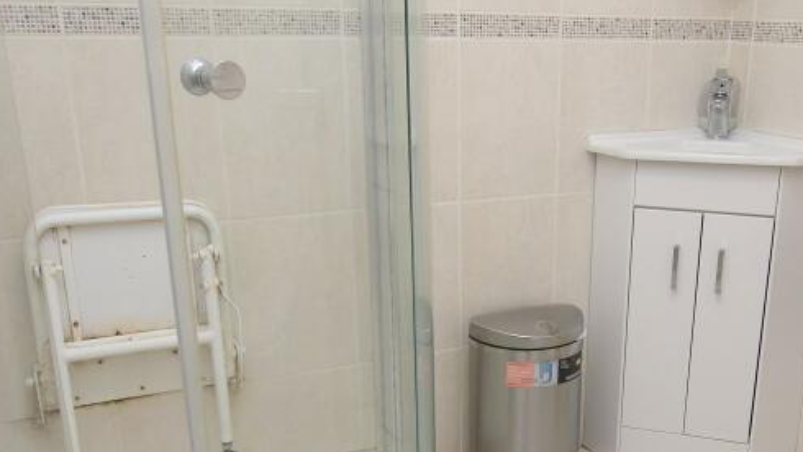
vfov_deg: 28.8
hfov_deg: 48.6
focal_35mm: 41
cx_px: 534
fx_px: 873
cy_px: 310
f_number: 4
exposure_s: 1/60
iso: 100
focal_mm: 9
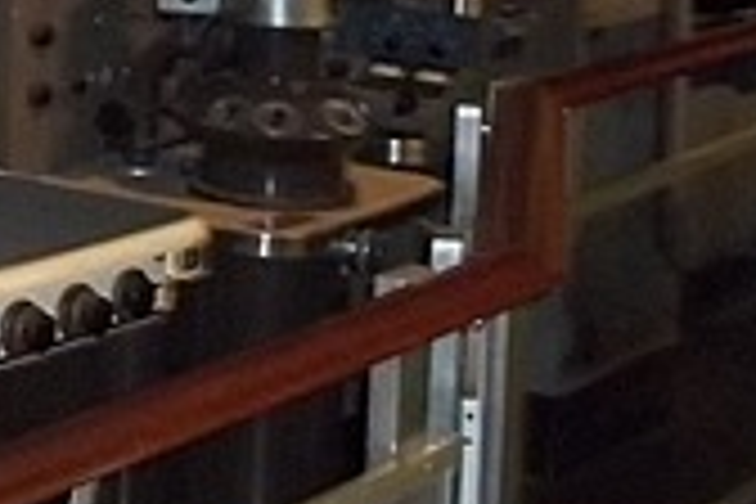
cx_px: -230
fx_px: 2751
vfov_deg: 10.1
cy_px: -292
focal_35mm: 131
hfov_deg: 14.9
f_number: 3.3
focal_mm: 5.9
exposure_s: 1/30
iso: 400
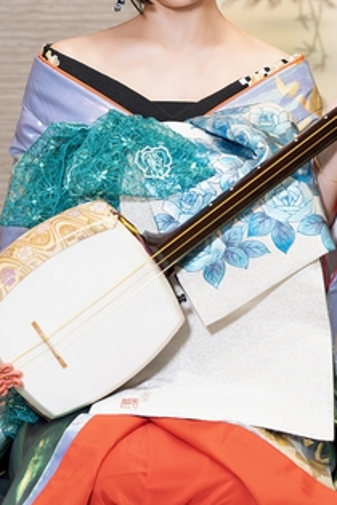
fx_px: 1559
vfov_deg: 18.1
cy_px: 42
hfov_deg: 12.3
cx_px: 270
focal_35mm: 111
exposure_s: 1/125
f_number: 2.8
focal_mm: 50
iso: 1000
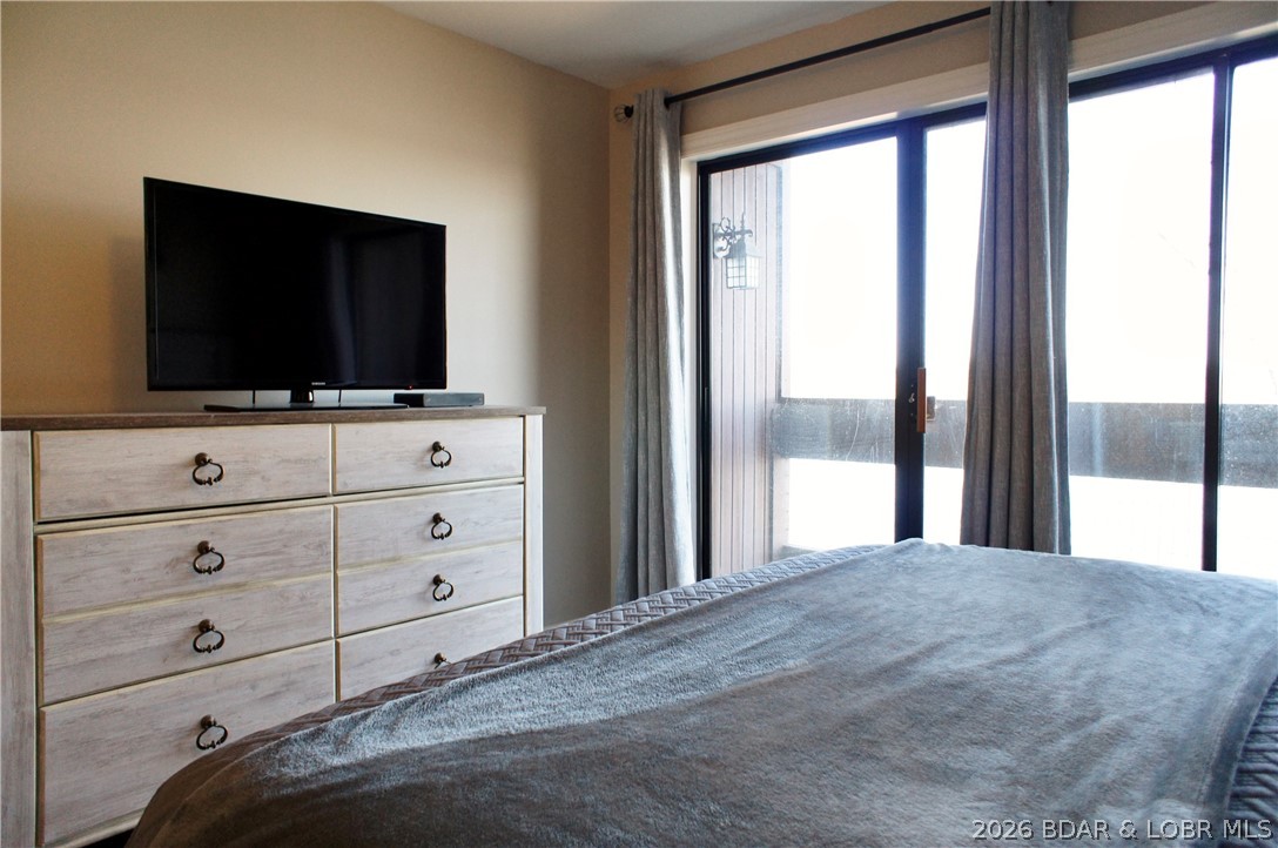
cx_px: 639
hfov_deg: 73.8
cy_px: 424
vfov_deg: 53.0
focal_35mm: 24
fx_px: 851
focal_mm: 16
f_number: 4
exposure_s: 1/160
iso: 1000
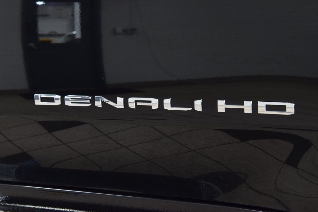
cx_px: 161
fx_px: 614
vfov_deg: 19.6
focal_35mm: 70
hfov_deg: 29.0
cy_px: 108
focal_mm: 45
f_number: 6.3
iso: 1400
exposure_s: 1/15
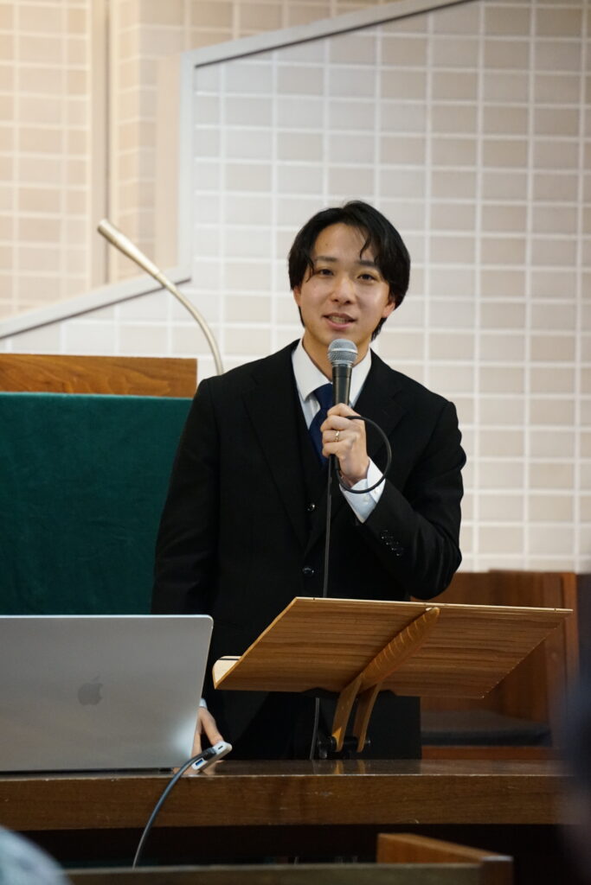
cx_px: 296
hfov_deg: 6.9
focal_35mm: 200
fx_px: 4923
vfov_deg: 10.3
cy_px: 442
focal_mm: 200
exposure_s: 1/100
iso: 6400
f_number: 5.6
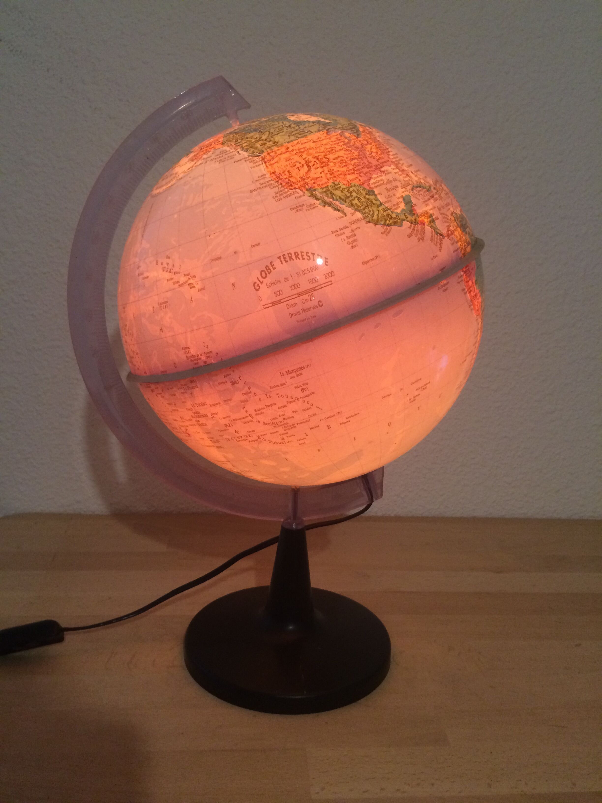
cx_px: 301
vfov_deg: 61.7
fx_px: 672
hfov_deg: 48.2
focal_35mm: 29
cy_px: 402
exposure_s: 1/33
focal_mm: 4.15
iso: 200
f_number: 2.2
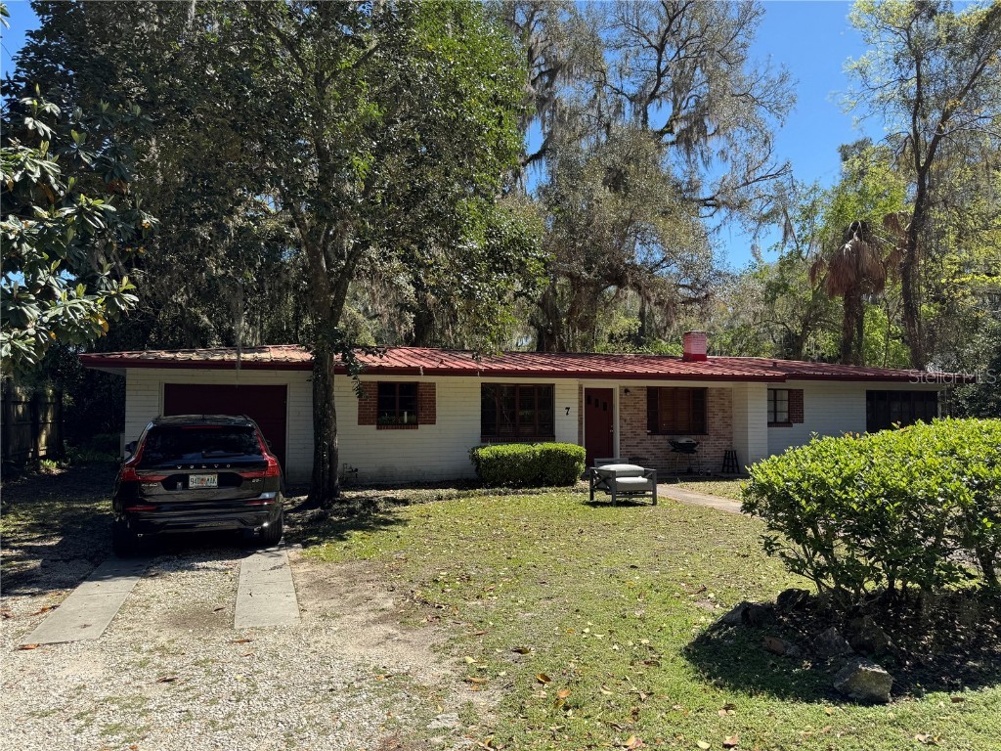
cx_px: 500
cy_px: 376
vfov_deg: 56.8
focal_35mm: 24
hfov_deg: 71.6
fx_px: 694
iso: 80
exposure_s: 1/2105
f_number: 1.78
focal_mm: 6.76
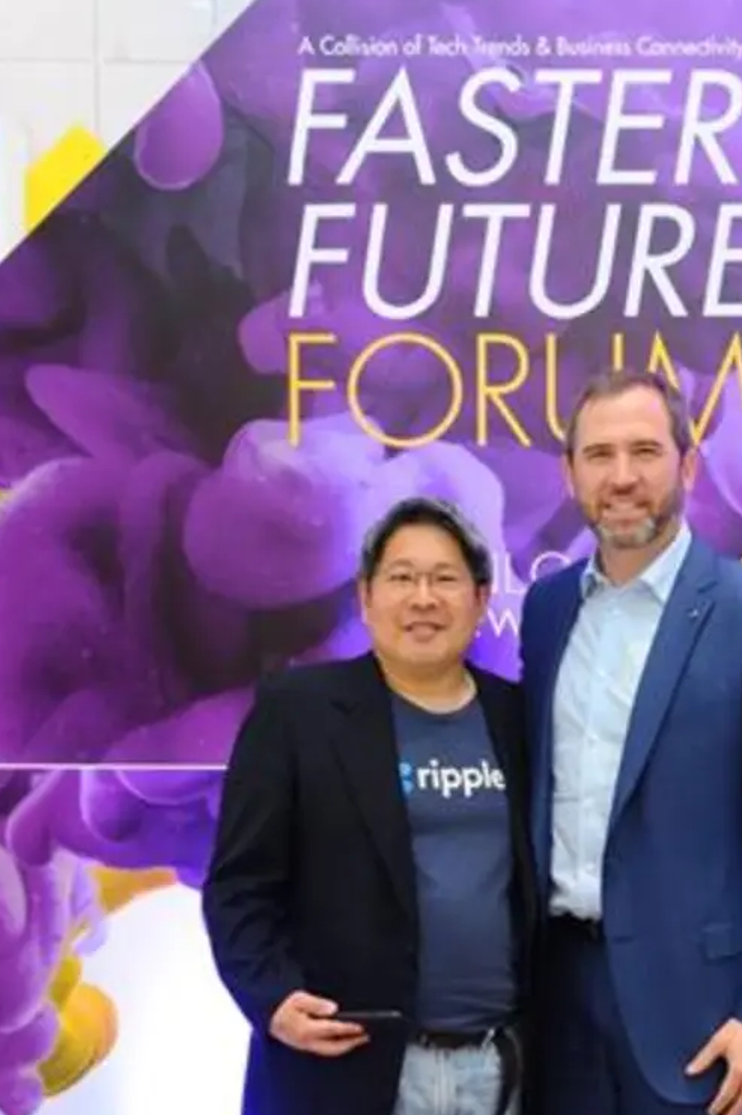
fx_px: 1765
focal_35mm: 57
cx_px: 575
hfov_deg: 23.5
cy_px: 822
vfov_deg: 34.4
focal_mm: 36
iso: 1250
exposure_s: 1/100
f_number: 4.5
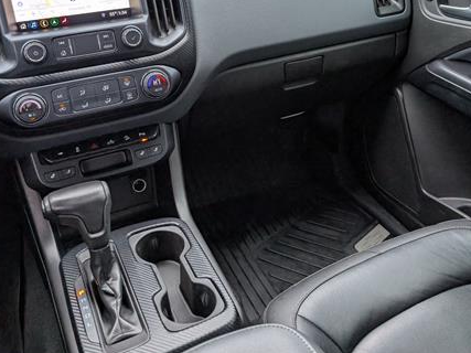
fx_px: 490
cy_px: 99
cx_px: 271
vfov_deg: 38.8
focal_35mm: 36
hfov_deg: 51.2
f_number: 1.68
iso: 193
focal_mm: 6.9
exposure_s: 1/263
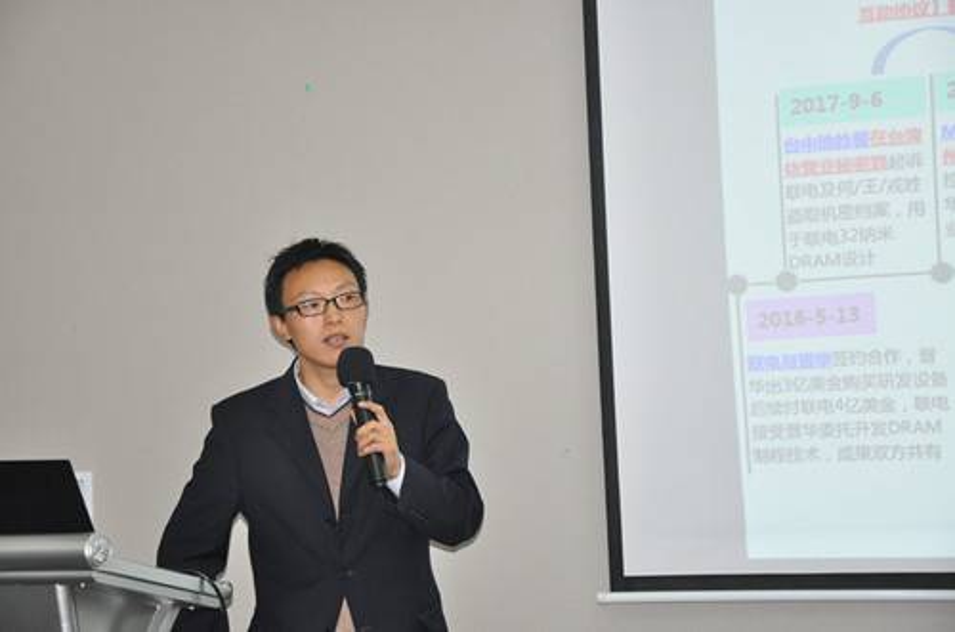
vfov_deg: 13.8
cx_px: 478
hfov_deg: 20.7
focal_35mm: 99
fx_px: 2620
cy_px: 316
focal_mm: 66
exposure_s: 1/60
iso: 800
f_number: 5.3
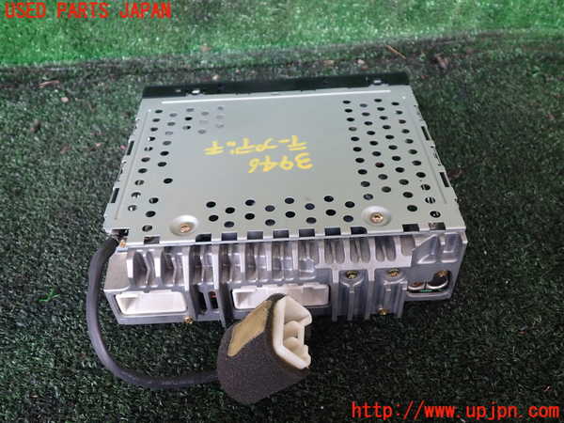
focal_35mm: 30
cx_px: 282
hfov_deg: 60.0
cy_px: 212
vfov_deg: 46.8
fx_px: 489
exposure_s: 1/50
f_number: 2.3
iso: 200
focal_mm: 5.4
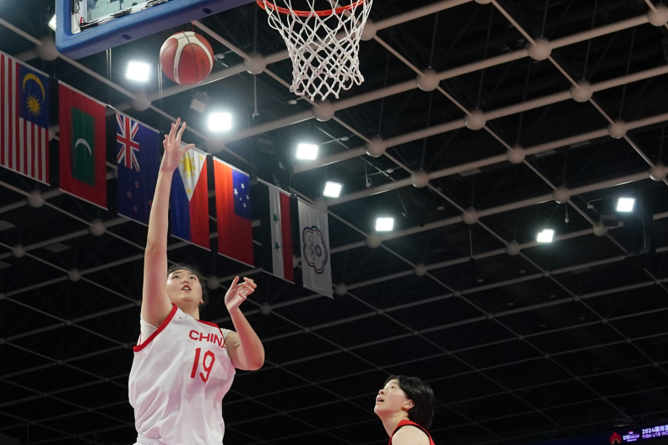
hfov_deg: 44.5
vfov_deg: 29.0
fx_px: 816
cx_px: 336
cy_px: 418
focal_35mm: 44
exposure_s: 1/1000
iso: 2000
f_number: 4
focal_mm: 29
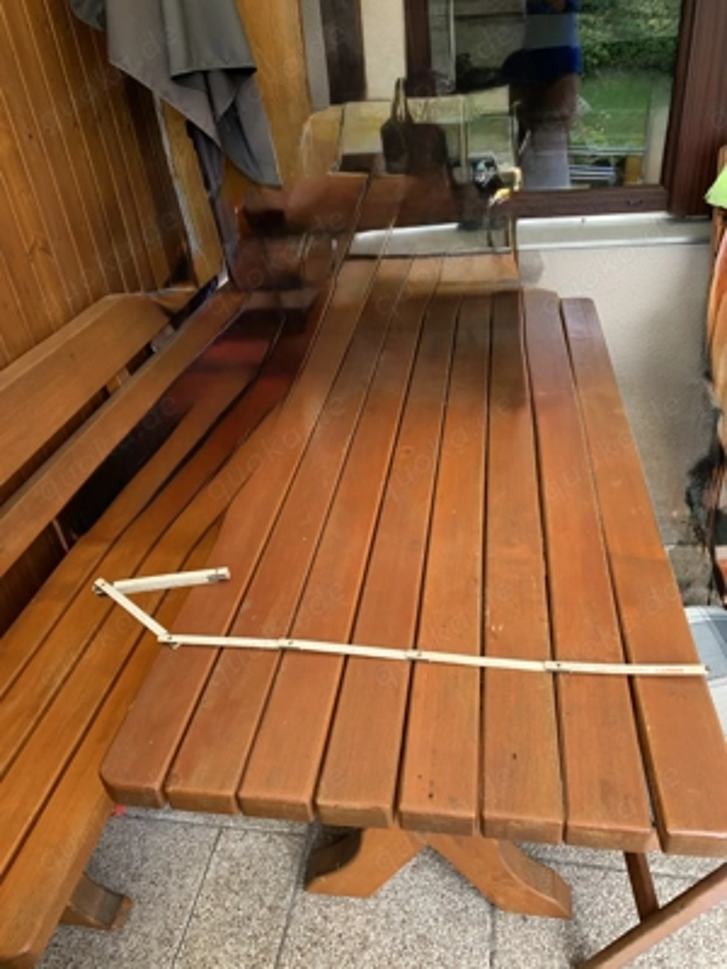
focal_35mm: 26
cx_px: 364
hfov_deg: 53.1
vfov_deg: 67.3
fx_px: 728
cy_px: 484
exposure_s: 1/121
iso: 50
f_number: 1.8
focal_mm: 4.25
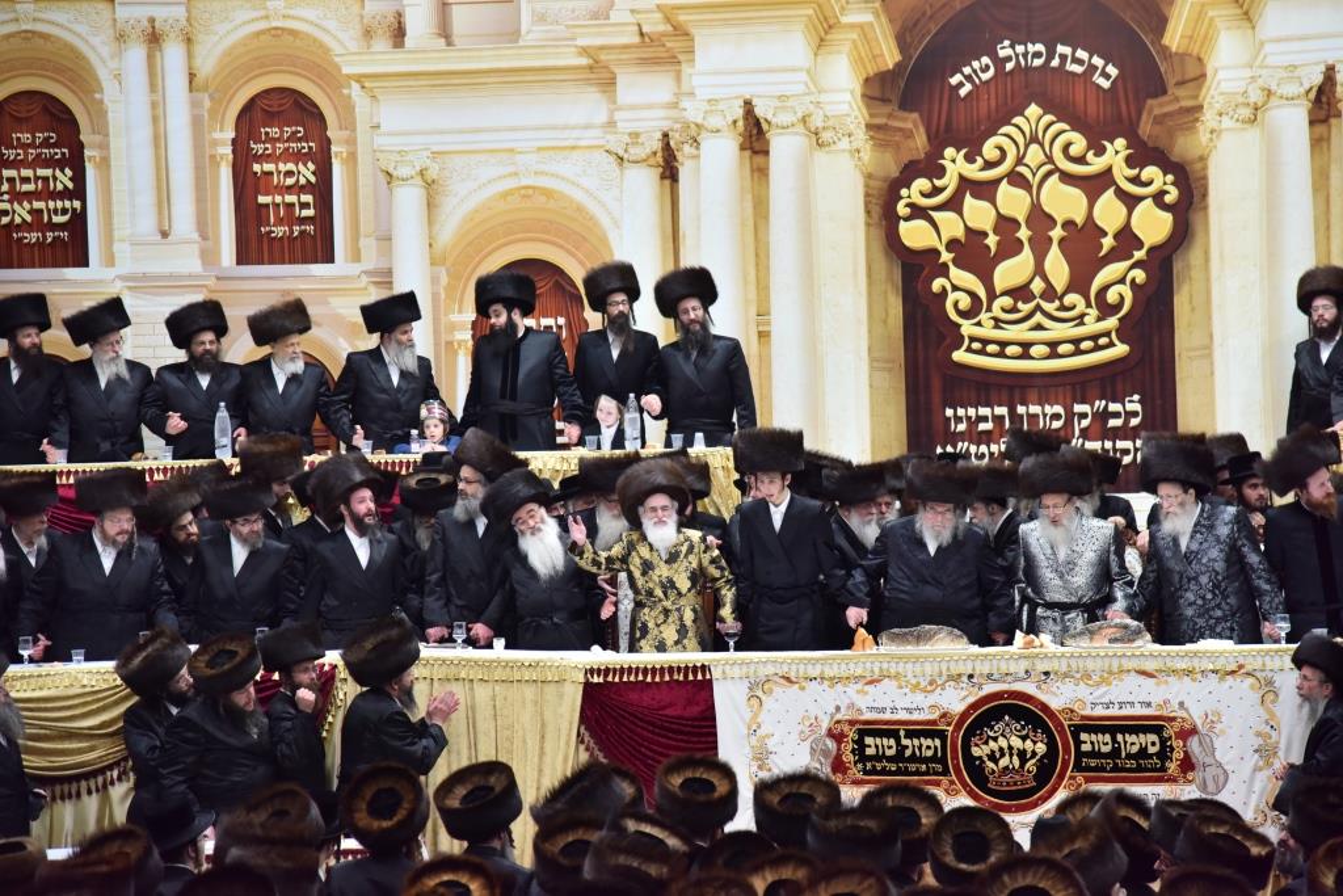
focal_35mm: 120
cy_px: 448
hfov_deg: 17.1
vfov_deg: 11.4
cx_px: 672
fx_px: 4477
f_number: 4
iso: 1250
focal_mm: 120
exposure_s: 1/320
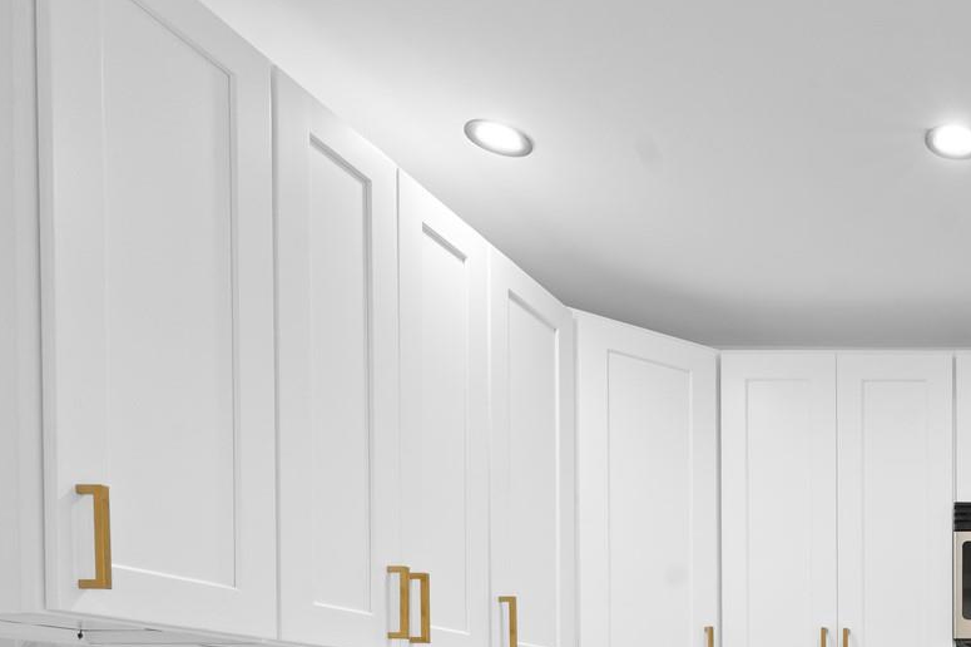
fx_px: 997
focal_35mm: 37
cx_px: 1094
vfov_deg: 30.4
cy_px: 783
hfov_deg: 40.6
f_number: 10
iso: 800
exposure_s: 1/4
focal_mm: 14
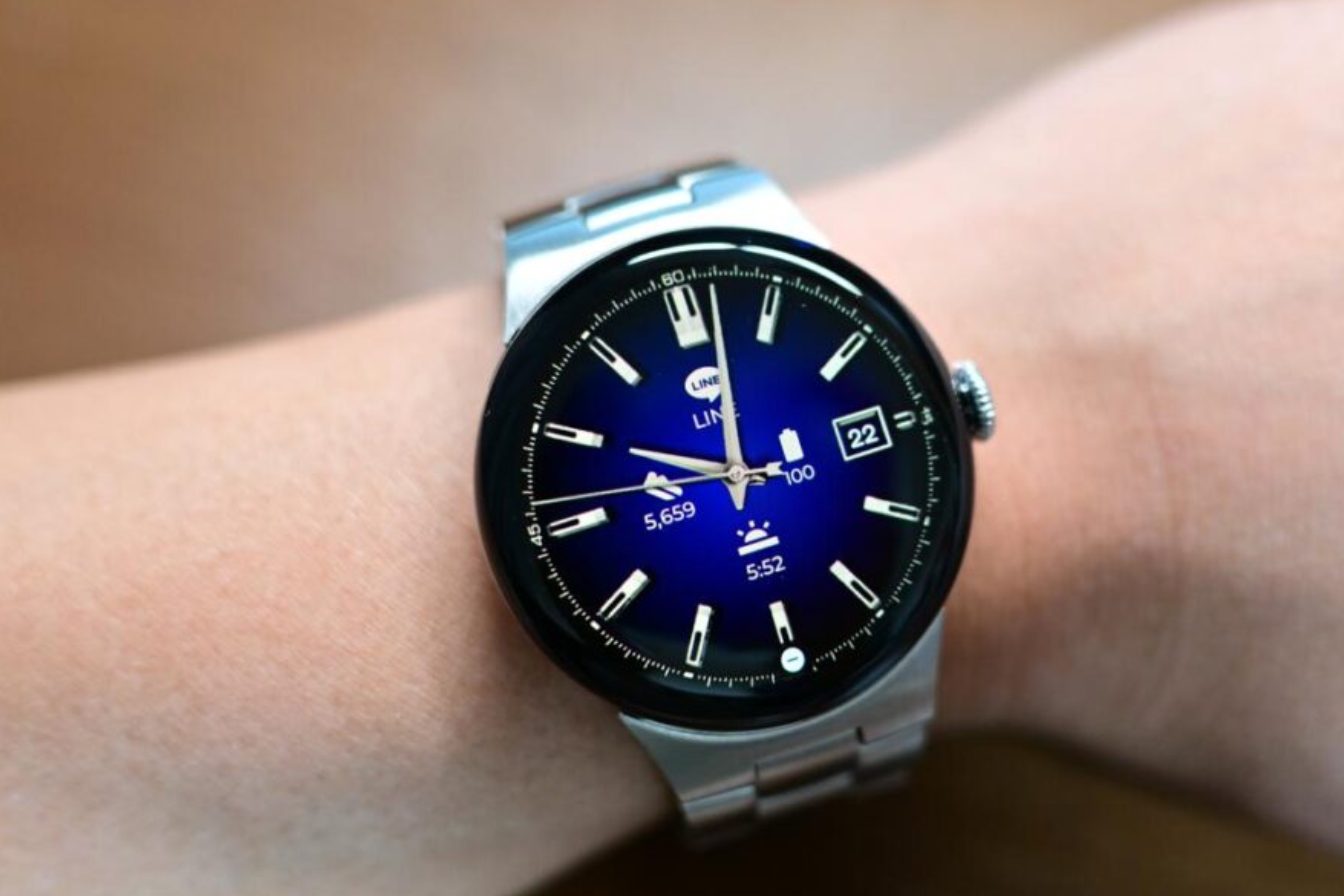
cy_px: 469
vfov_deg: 31.9
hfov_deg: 46.4
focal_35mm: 42
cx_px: 729
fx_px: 1568
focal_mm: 24
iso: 800
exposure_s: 1/80
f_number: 2.2
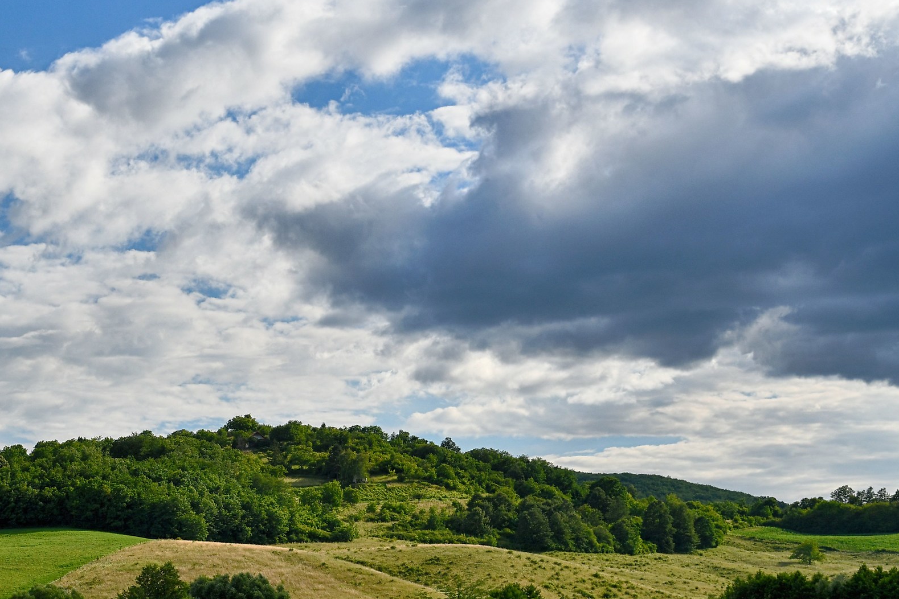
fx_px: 1823
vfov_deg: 18.6
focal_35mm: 73
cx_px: 218
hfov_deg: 27.3
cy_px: 415
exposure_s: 1/400
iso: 100
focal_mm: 32
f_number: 7.1
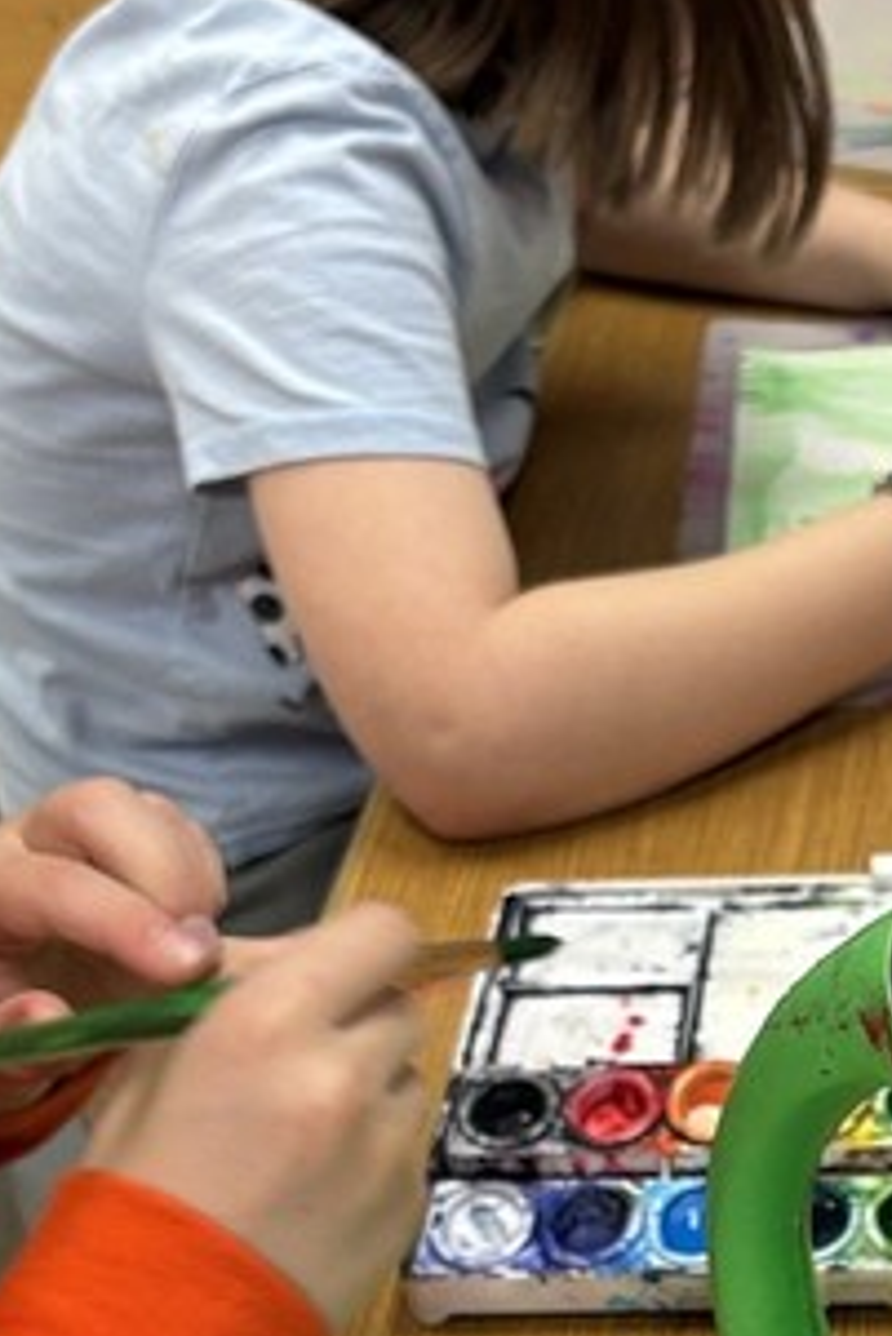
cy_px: 1194
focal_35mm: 92
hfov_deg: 14.6
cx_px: 945
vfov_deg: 21.6
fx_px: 3415
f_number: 1.6
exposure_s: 1/60
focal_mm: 5.96
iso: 64
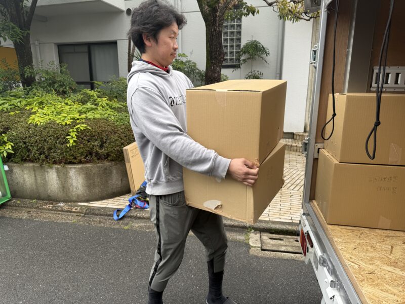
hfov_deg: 71.6
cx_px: 202
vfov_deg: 56.8
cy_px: 152
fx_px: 281
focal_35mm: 24
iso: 80
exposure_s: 1/459
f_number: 1.78
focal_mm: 6.76
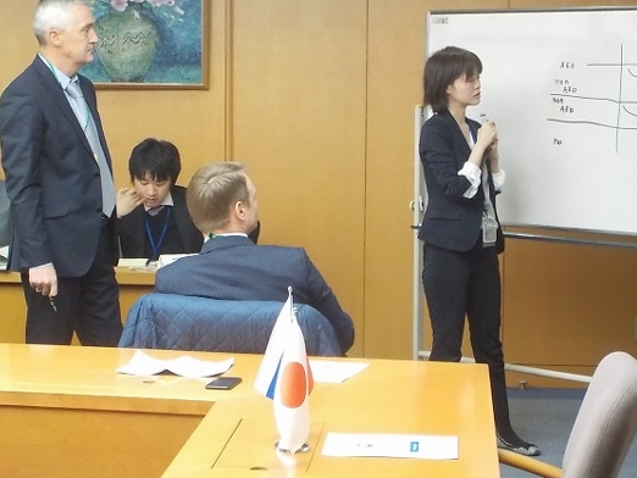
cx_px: 381
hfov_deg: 22.5
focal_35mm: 87
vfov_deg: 17.0
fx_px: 1602
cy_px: 222
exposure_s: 1/30
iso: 800
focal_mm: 9.7
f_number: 5.3
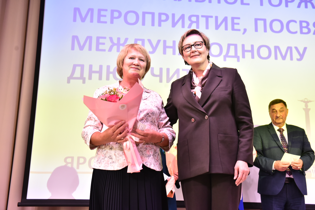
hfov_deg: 39.6
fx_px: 437
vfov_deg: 27.0
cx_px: 158
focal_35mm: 50
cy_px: 105
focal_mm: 50
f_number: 4
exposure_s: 1/160
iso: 2500
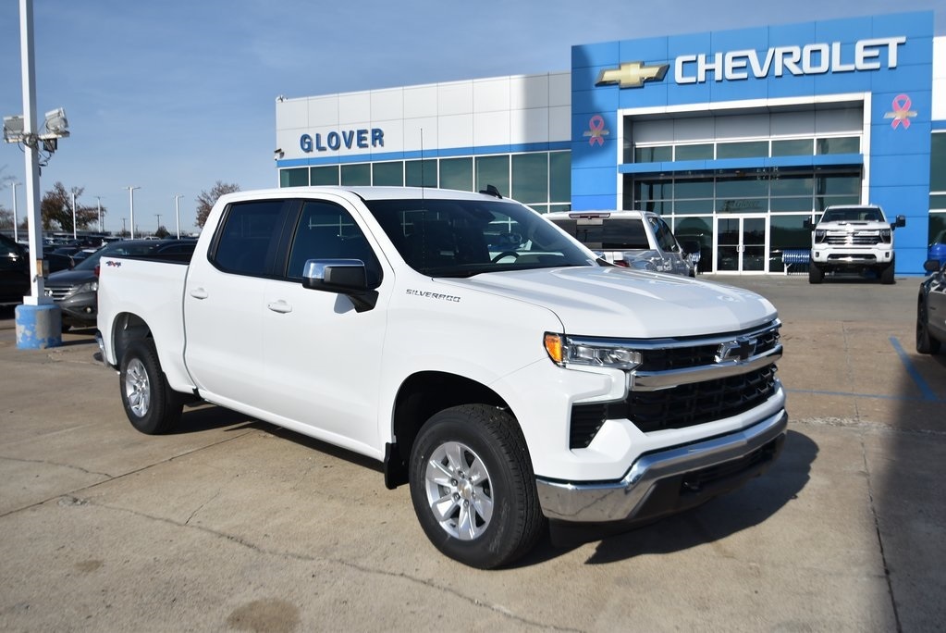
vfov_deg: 43.7
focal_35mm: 30
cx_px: 473
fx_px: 789
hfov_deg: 61.9
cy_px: 316
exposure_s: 1/1250
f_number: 4.5
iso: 100
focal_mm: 20
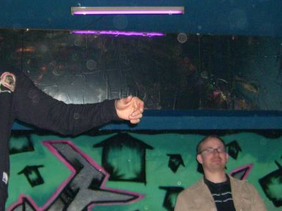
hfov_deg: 30.3
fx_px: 521
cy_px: 105
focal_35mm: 64
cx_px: 136
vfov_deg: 22.9
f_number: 2.8
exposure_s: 1/60
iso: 100
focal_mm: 5.95
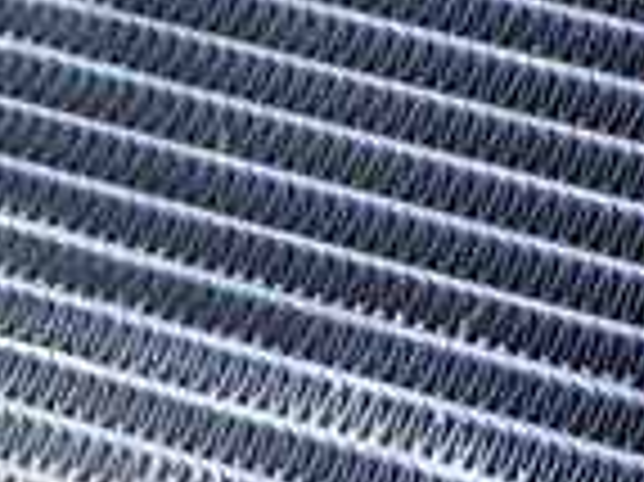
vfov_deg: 9.2
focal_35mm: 160
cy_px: 505
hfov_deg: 12.3
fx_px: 2974
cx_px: 45
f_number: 2.7
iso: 125
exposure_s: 1/80
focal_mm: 6.83
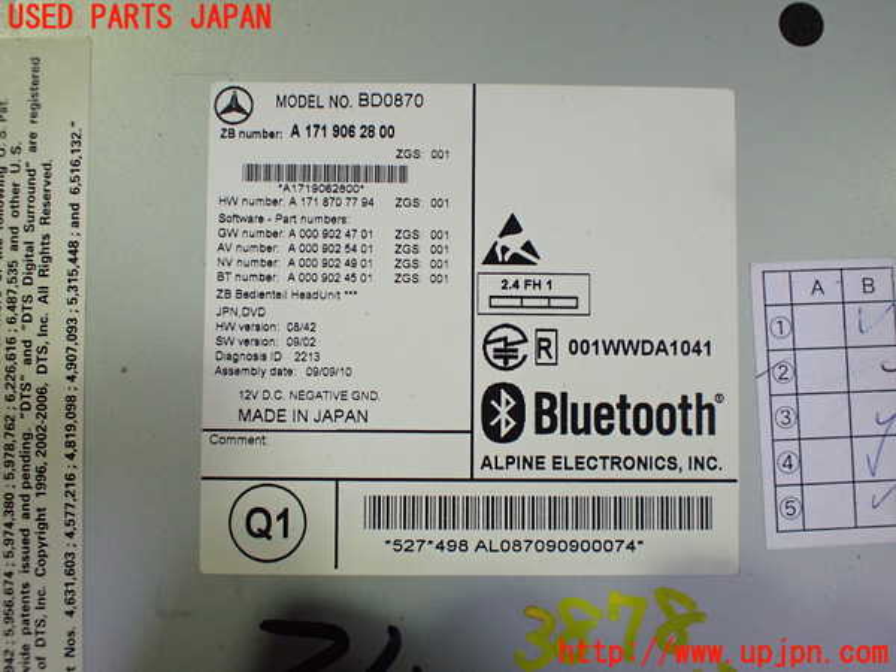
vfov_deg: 46.8
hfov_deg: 60.0
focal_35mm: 30
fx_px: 777
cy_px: 336
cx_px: 448
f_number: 2.3
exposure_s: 1/80
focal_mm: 5.4
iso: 800
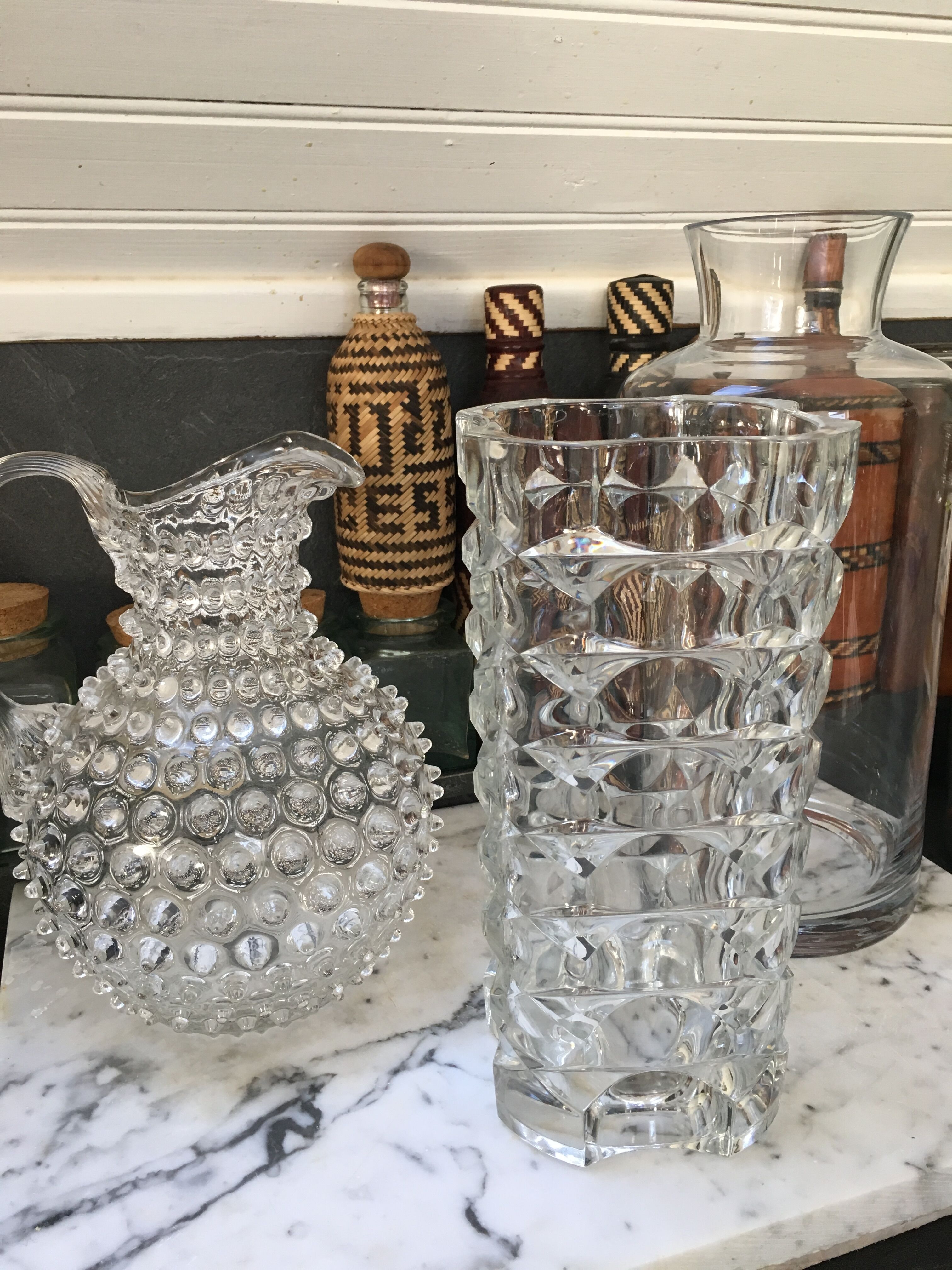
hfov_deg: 48.2
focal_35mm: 29
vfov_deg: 61.7
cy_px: 635
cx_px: 476
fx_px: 1063
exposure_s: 1/33
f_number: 2.2
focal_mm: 4.15
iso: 50
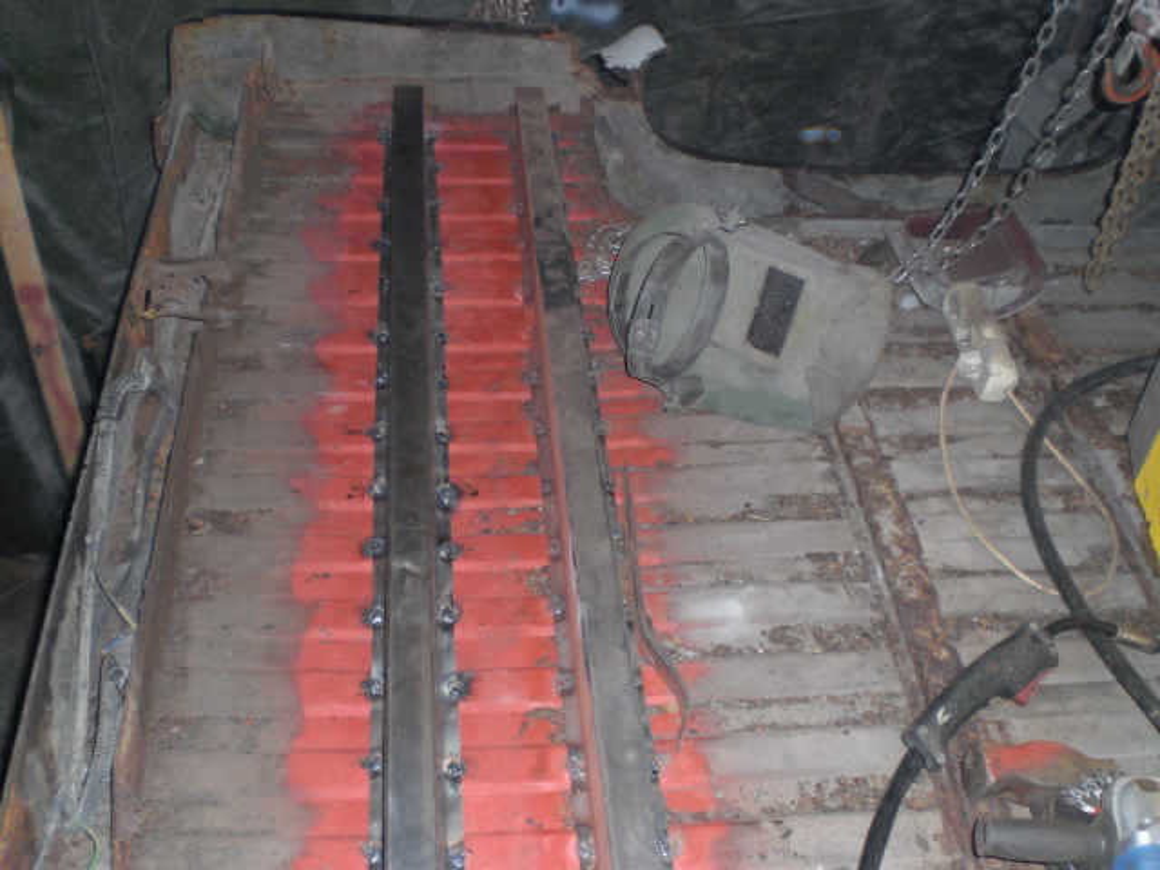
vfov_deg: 37.7
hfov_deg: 49.0
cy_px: 435
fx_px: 1273
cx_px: 580
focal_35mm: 38
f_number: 3.1
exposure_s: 1/60
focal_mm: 6.3
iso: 200
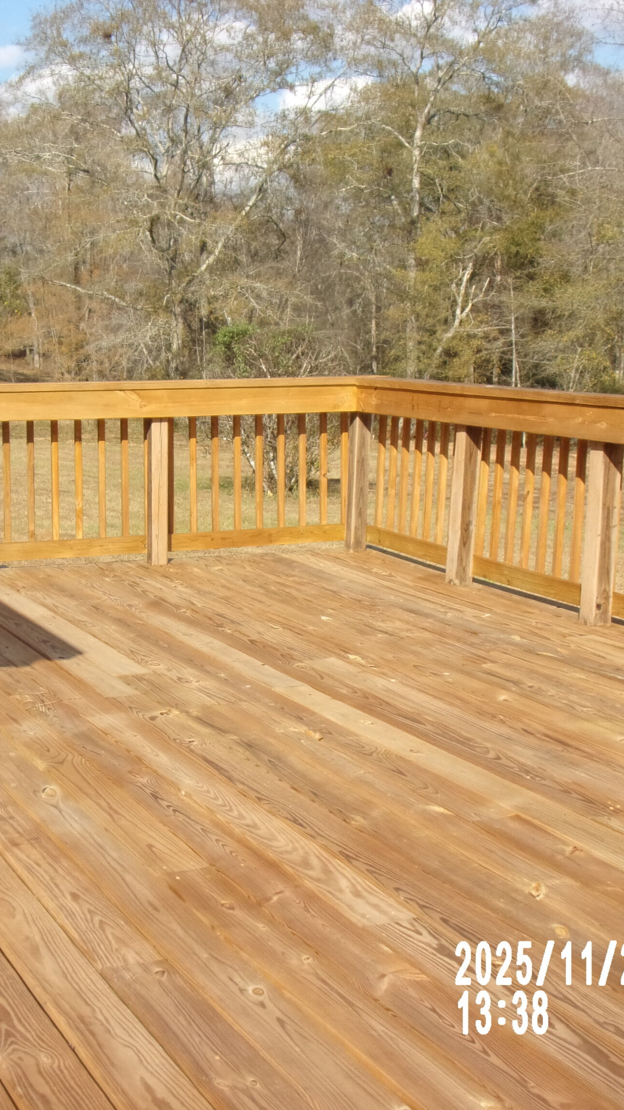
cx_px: 136
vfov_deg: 42.9
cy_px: 555
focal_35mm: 48
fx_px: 1412
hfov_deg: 24.6
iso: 80
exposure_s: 1/680
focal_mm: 5.9
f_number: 3.7
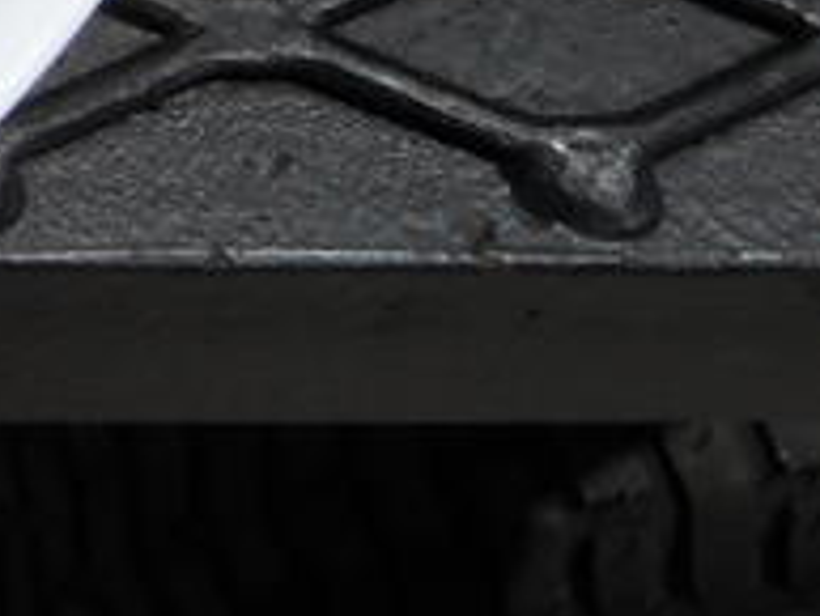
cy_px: -805
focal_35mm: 205
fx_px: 4859
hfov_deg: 8.8
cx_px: -1079
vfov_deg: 6.9
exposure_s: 1/544
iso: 64
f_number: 6.1
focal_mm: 7.1
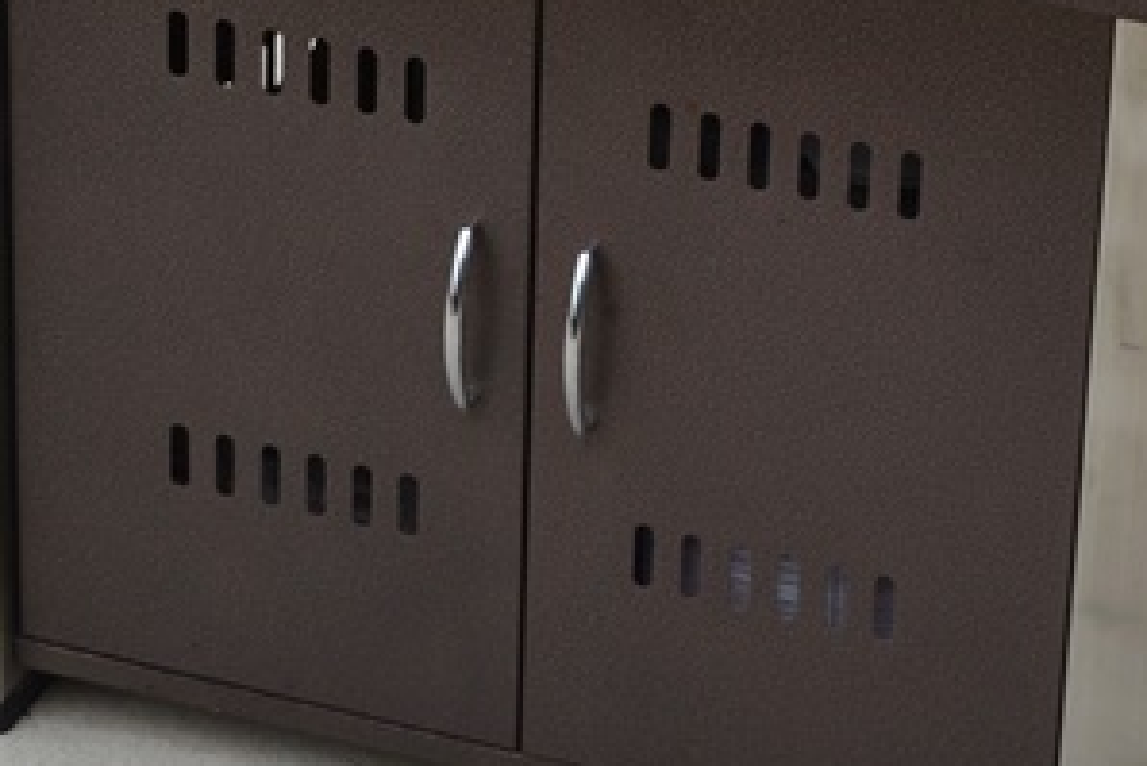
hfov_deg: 12.7
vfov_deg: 8.5
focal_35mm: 161
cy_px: -33
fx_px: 5132
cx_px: 970
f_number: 6.3
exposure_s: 1/160
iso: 100
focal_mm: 32
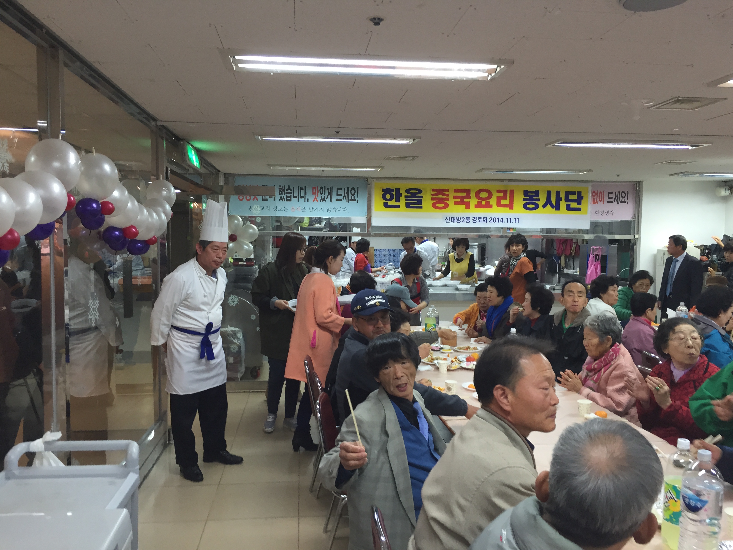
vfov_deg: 48.2
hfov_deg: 61.7
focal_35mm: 29
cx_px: 366
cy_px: 275
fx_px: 614
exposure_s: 1/30
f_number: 2.2
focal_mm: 4.15
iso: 64
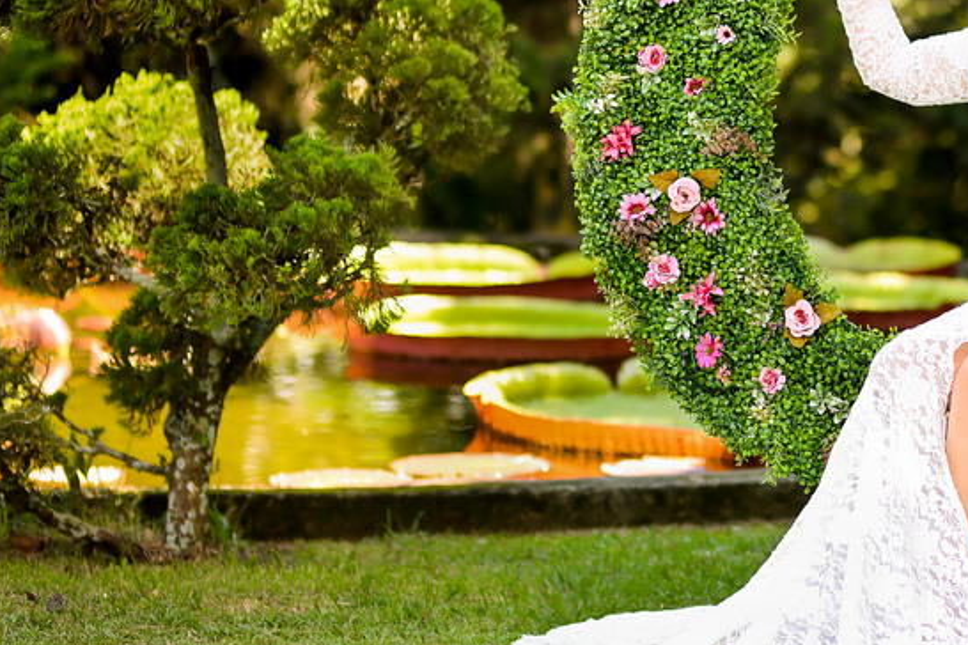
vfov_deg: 7.3
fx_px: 5028
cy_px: 183
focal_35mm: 187
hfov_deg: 10.9
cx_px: 918
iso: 100
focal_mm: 85
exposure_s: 1/500
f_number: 1.6
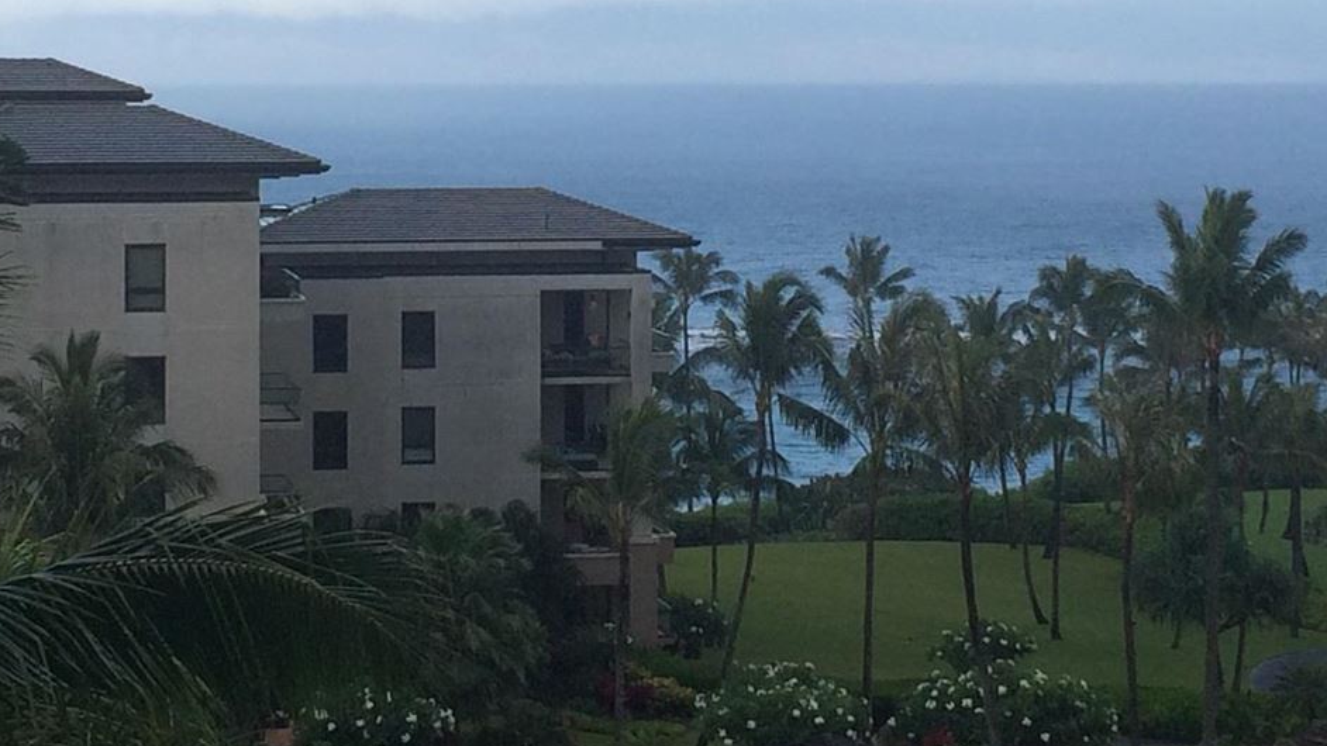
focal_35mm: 103
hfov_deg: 20.7
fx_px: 3624
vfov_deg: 11.7
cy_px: 56
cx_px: 586
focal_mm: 4.15
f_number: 2.2
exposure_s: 1/1053
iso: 32
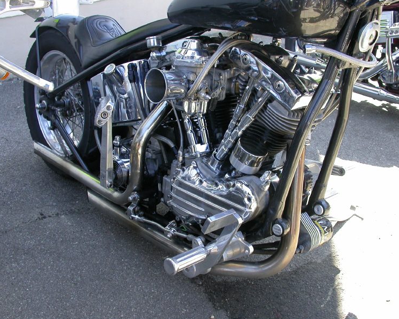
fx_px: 472
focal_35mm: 40
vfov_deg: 37.3
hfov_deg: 45.8
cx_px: 204
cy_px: 160
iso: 100
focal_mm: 7.85
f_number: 3.7
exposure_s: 1/73.3
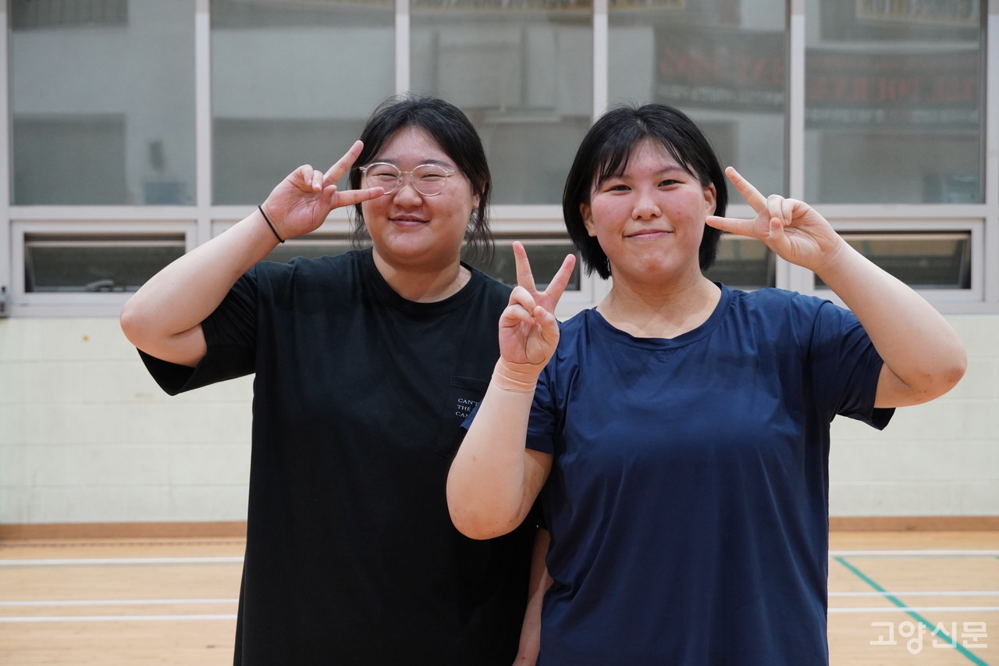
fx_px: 2206
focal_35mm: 80
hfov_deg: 25.5
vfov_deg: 17.2
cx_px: 500
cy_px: 333
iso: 1250
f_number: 6.3
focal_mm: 53
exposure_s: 1/40
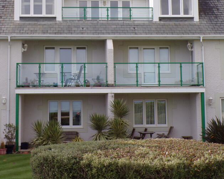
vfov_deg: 25.7
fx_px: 391
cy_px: 65
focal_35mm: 59
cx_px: 108
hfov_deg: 32.0
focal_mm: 6.6
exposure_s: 1/300
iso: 80
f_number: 4.7
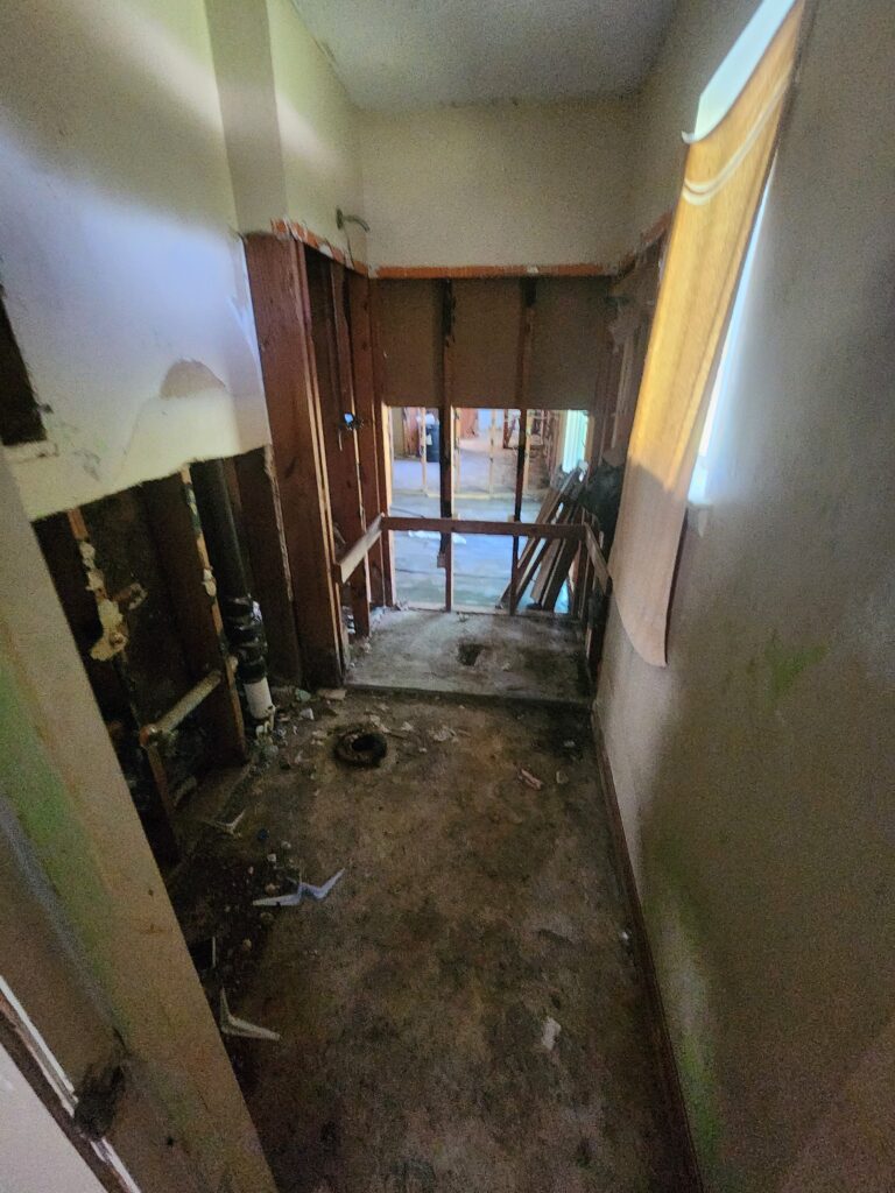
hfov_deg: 89.9
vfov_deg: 106.2
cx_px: 448
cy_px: 596
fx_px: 448
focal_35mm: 13
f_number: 2.2
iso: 1000
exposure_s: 1/24
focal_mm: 2.2
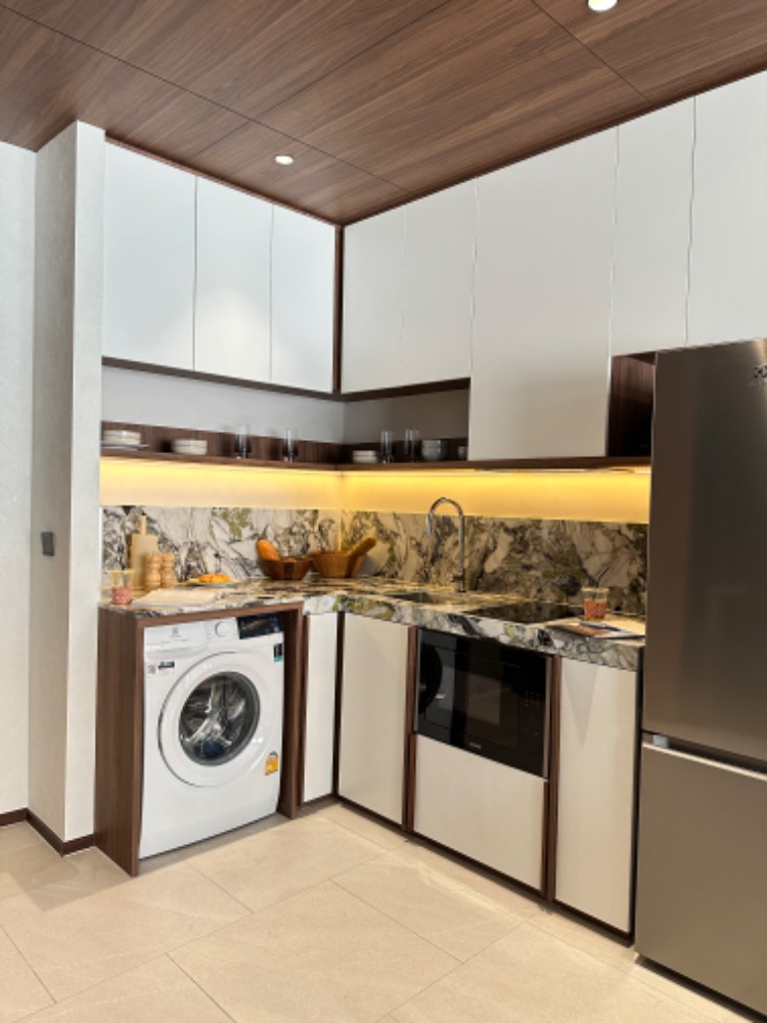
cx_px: 384
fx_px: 709
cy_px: 512
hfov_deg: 56.8
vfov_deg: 71.6
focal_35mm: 24
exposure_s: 1/121
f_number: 1.78
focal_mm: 6.86
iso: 200
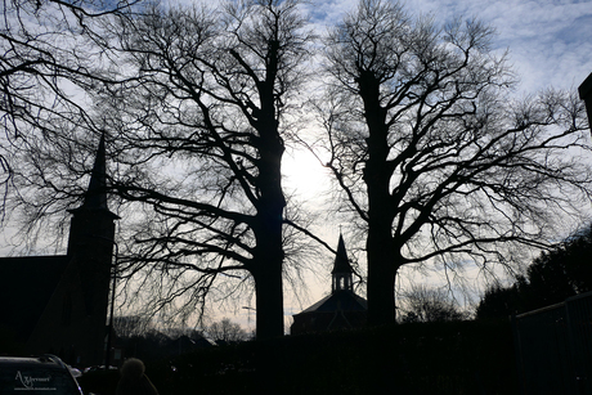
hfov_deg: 61.9
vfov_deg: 43.6
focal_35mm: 30
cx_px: 296
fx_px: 493
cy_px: 198
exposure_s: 1/1300
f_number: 4
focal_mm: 11.1
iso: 125
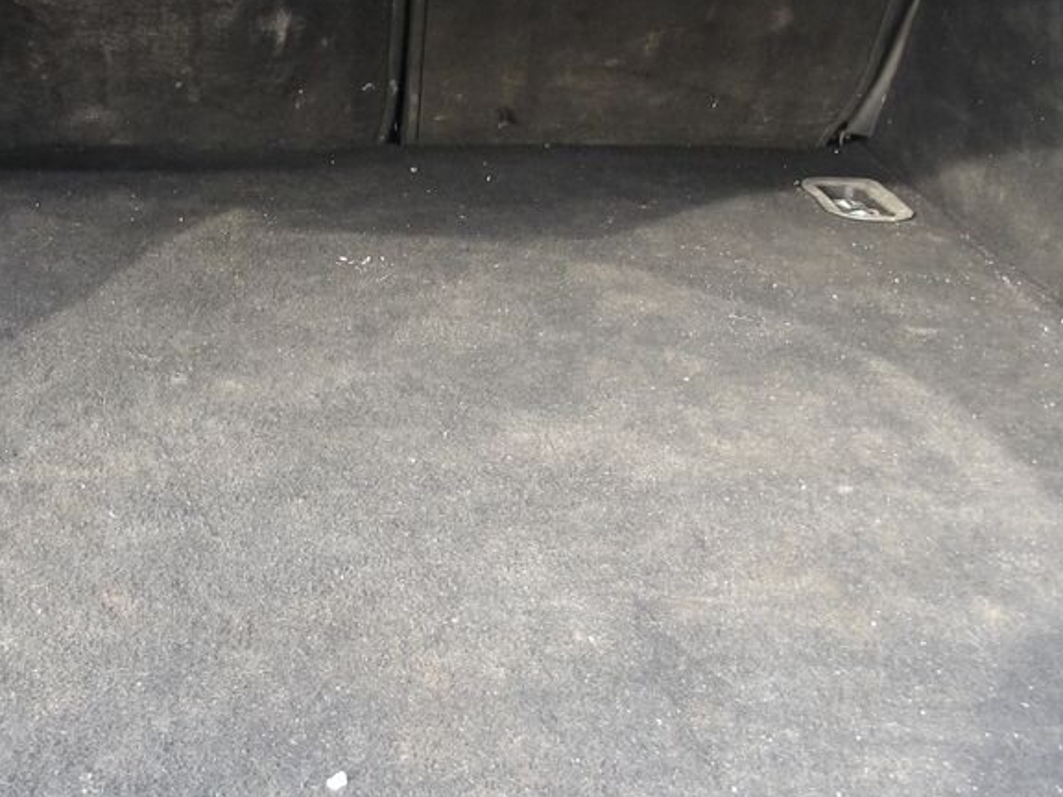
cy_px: 286
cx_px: 292
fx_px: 1474
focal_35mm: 48
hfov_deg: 38.8
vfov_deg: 30.1
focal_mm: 4.9
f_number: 3
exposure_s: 1/30
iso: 186
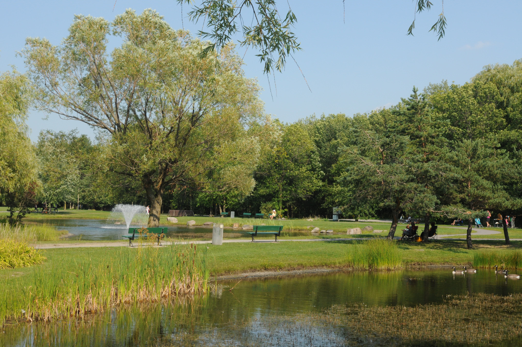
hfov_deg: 51.3
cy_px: 174
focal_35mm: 38
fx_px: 543
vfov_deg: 35.4
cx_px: 261
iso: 500
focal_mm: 25
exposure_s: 1/400
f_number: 16
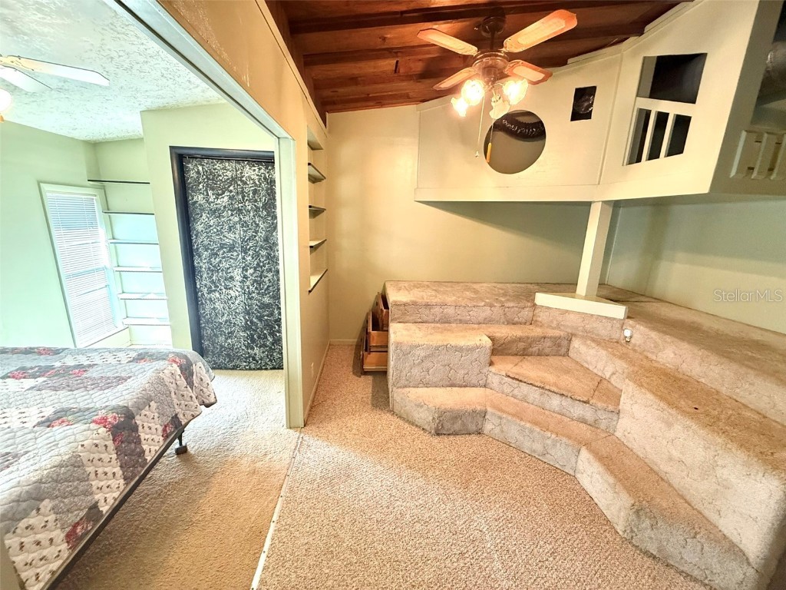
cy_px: 295
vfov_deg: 85.7
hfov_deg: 102.1
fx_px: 318
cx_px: 393
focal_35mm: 14
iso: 500
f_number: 2.2
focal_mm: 2.22
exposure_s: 1/60
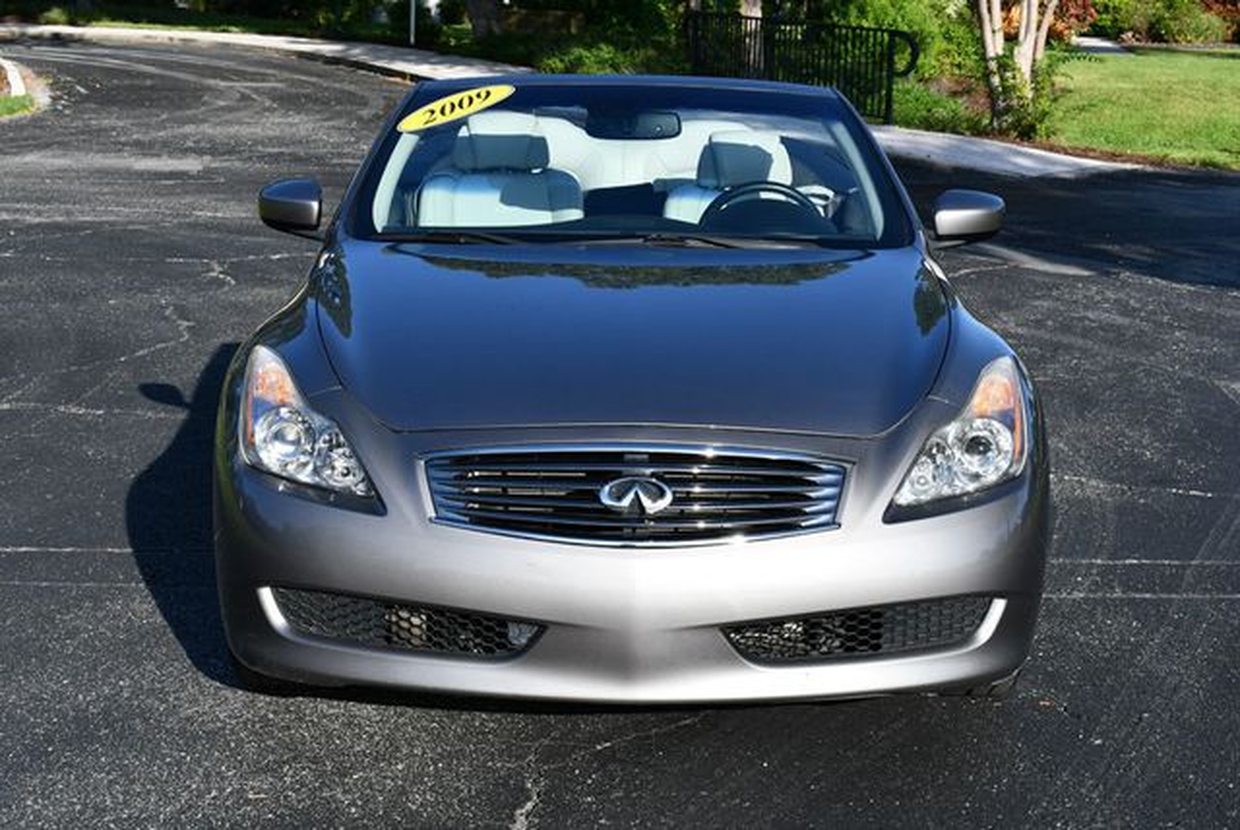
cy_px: 415
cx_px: 620
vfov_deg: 20.1
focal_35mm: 68
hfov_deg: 29.6
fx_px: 2344
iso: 100
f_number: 8
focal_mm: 34
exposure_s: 1/250
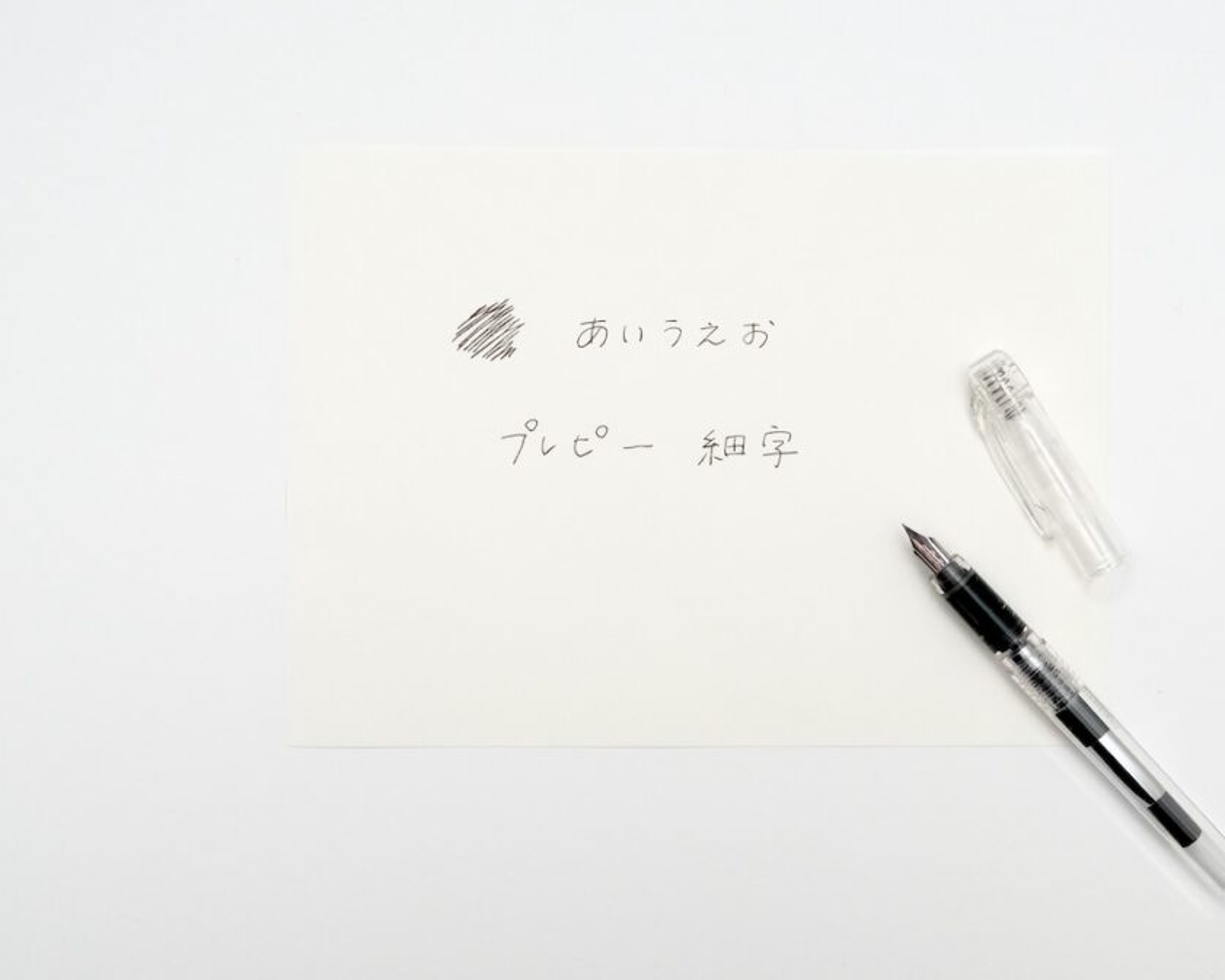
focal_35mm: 40
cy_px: 487
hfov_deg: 45.6
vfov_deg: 37.3
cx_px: 724
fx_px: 1450
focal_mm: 23
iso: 1250
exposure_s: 1/60
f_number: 5.6
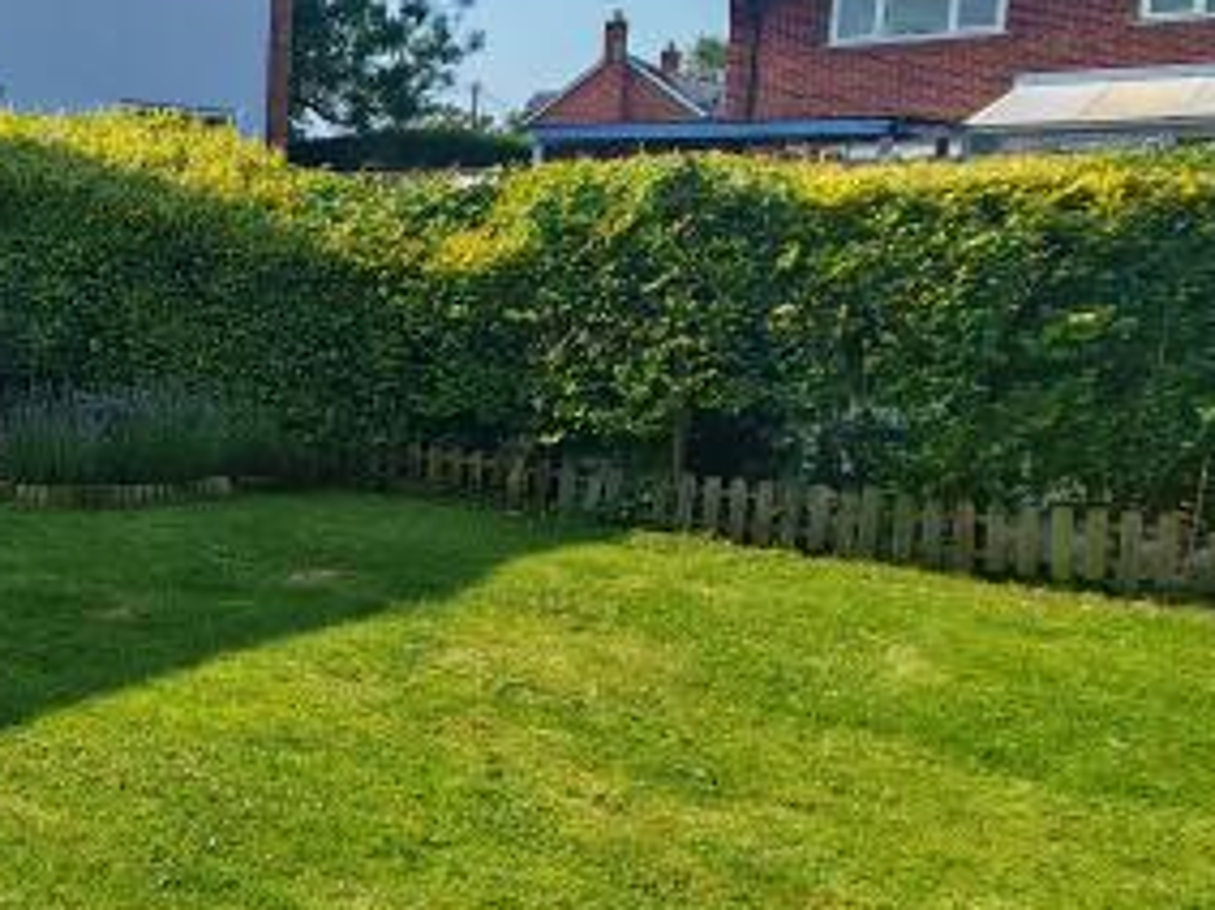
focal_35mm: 47
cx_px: -331
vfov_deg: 30.9
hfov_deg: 31.8
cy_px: 442
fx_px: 1649
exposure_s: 1/870
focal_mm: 1.82
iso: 50
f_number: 2
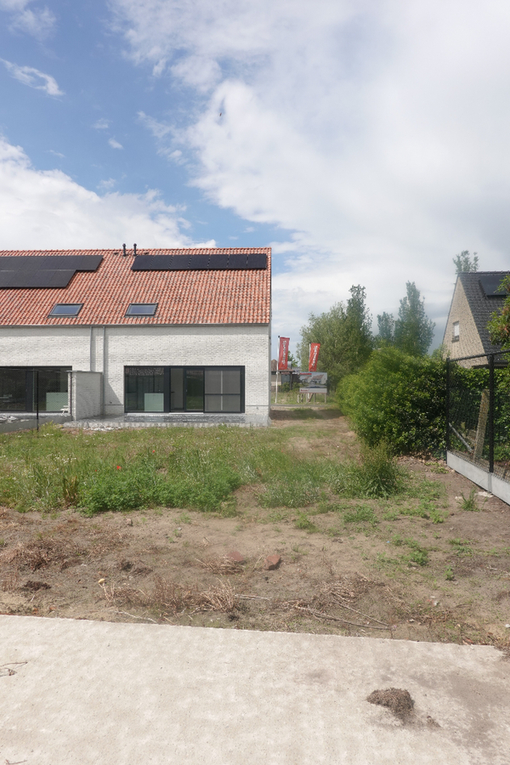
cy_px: 382
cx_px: 255
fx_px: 510
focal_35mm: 24
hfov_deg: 53.1
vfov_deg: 73.7
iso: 125
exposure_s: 1/1000
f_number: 4.5
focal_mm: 9
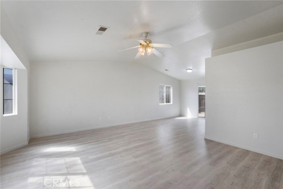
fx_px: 126
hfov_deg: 96.7
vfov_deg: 73.8
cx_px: 142
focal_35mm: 16
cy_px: 94
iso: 640
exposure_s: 1/30
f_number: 8
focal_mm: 16
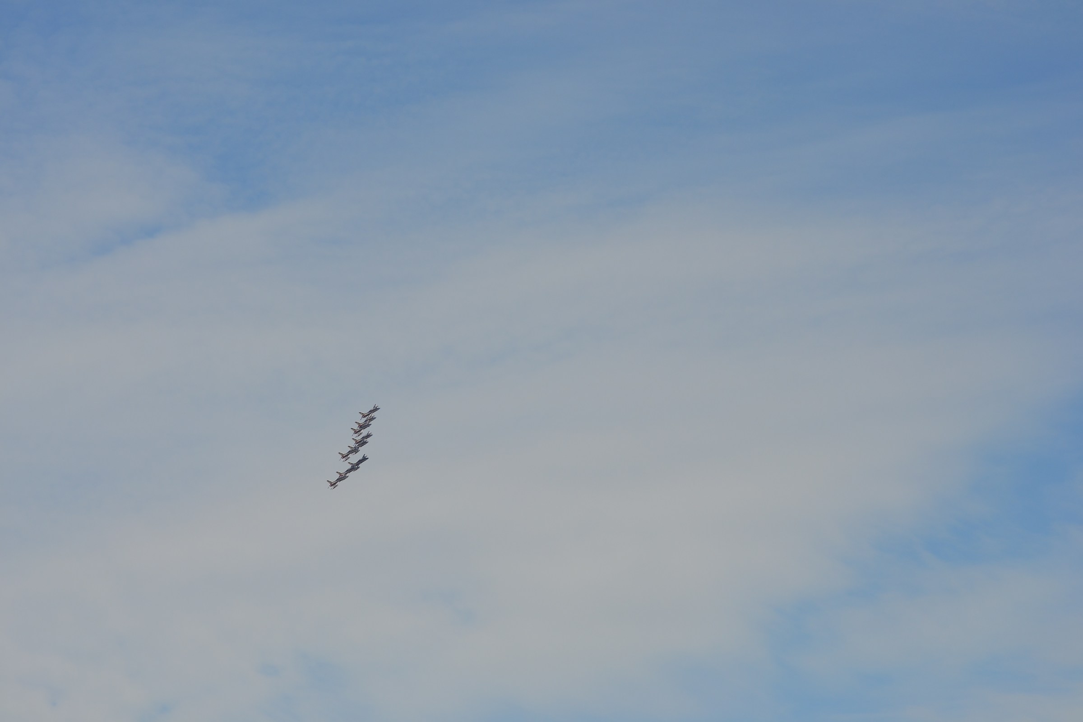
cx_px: 542
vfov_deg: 10.8
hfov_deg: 16.1
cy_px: 361
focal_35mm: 128
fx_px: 3835
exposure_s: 1/640
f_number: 6.3
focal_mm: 85
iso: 100
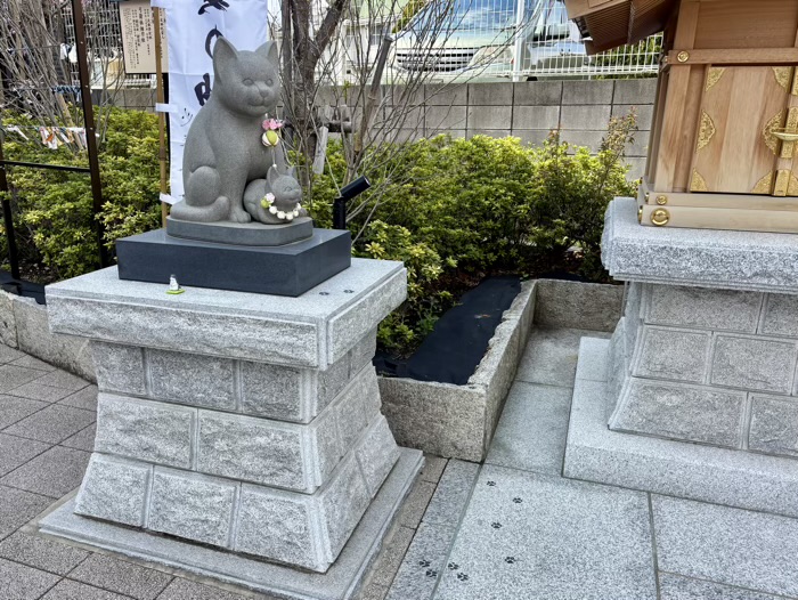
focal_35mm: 26
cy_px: 300
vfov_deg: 53.1
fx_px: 600
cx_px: 399
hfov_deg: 67.3
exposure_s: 1/1362
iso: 50
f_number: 1.6
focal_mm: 5.96
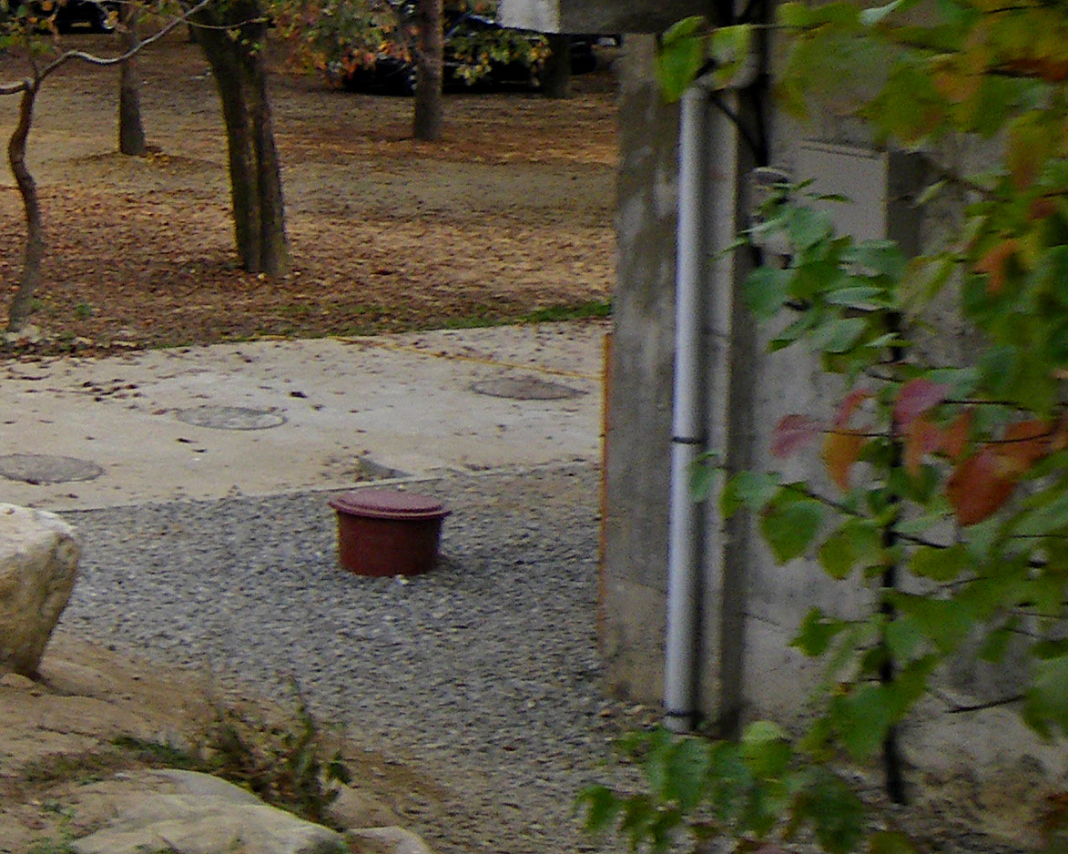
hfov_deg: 20.1
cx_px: -429
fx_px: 2686
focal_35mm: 85
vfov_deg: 16.9
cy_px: -304
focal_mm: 5
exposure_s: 1/160
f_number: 4.2
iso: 50
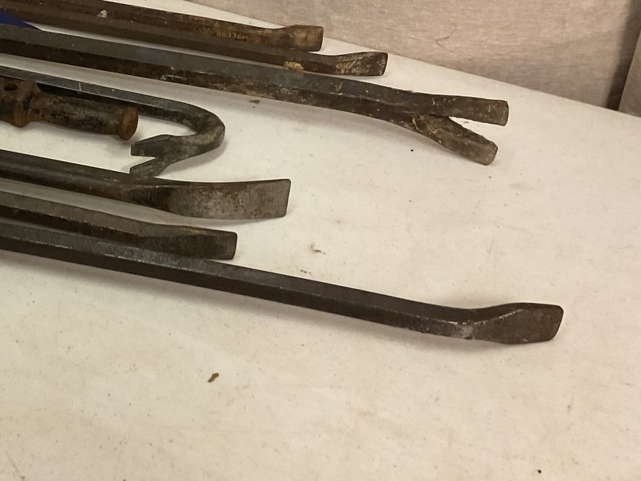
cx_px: 114
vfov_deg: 27.2
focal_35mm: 53
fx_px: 981
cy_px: 131
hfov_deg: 34.9
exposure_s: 1/60
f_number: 1.8
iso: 250
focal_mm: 3
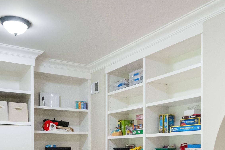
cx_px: 127
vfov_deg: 27.1
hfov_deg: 43.5
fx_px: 281
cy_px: 169
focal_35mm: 45
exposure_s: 1/60
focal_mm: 8
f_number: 2.8
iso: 1250
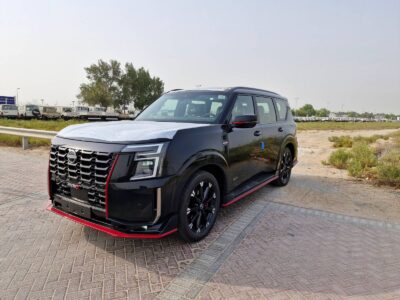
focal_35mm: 23
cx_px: 200
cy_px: 150
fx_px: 266
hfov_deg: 73.9
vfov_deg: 58.9
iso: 50
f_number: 1.8
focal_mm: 5.54
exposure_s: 1/1388
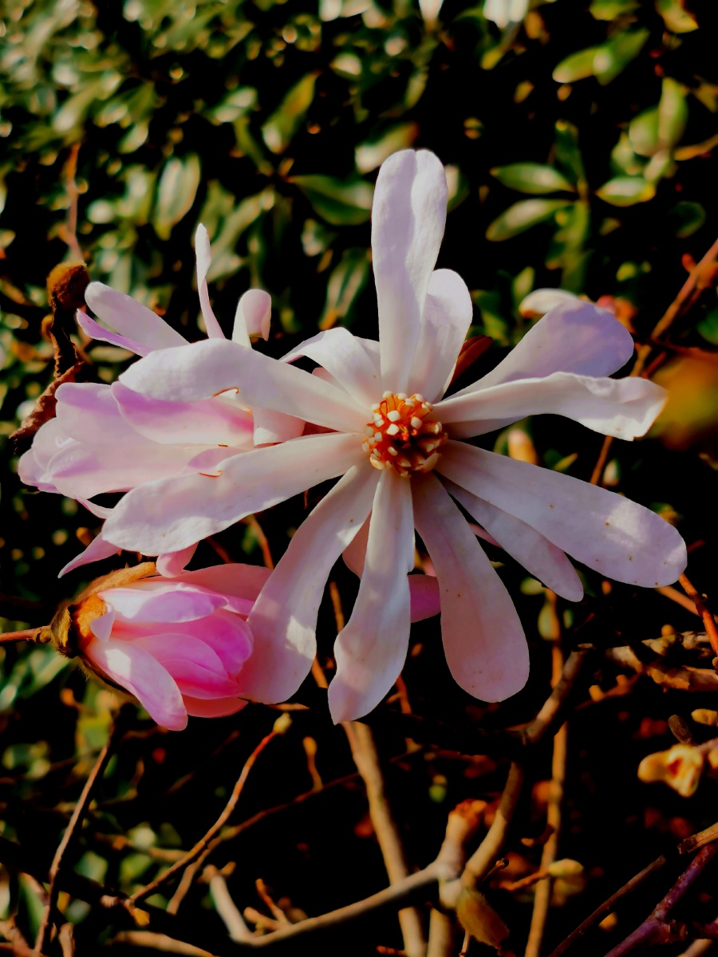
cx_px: 359
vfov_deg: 35.5
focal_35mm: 54
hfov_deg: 27.0
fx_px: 1493
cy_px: 478
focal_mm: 4.66
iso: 50
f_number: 1.4
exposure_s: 1/1488
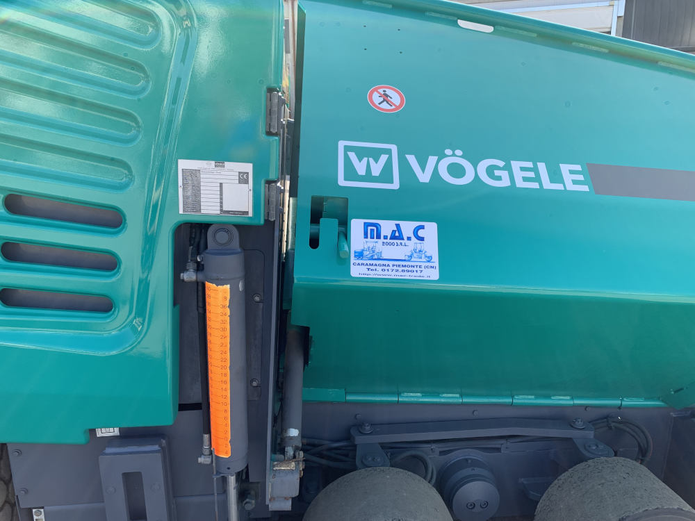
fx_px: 522
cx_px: 348
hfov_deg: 67.3
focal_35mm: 26
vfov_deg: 53.1
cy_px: 260
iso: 25
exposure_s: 1/507
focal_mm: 4.25
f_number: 1.8
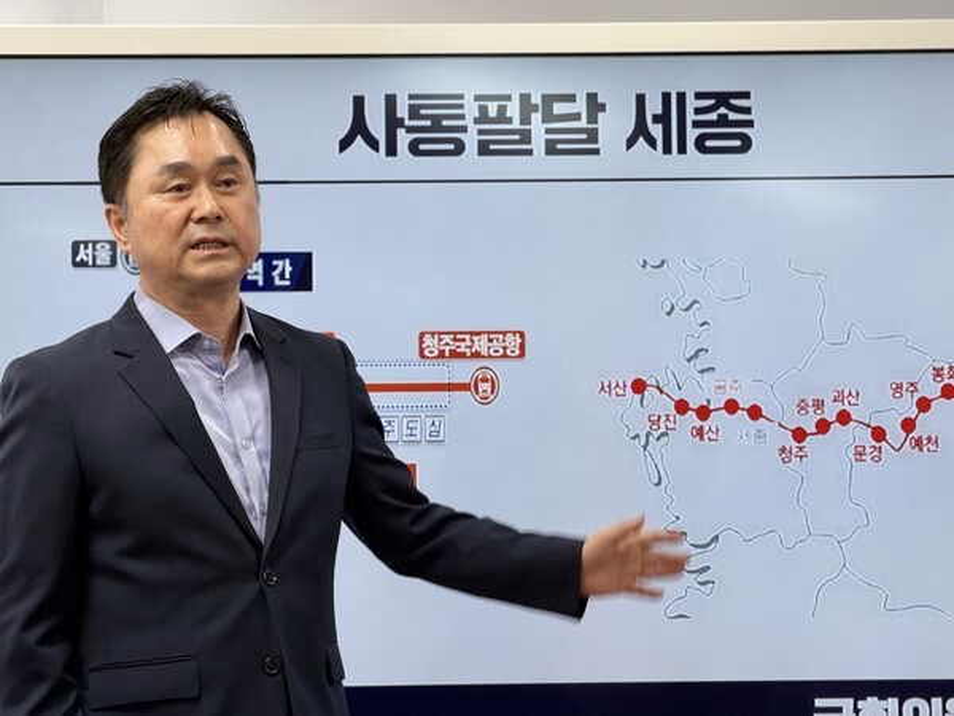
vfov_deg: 14.8
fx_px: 2756
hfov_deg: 19.6
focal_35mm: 100
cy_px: 358
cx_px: 477
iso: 125
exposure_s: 1/120
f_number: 2.8
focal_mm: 16.89
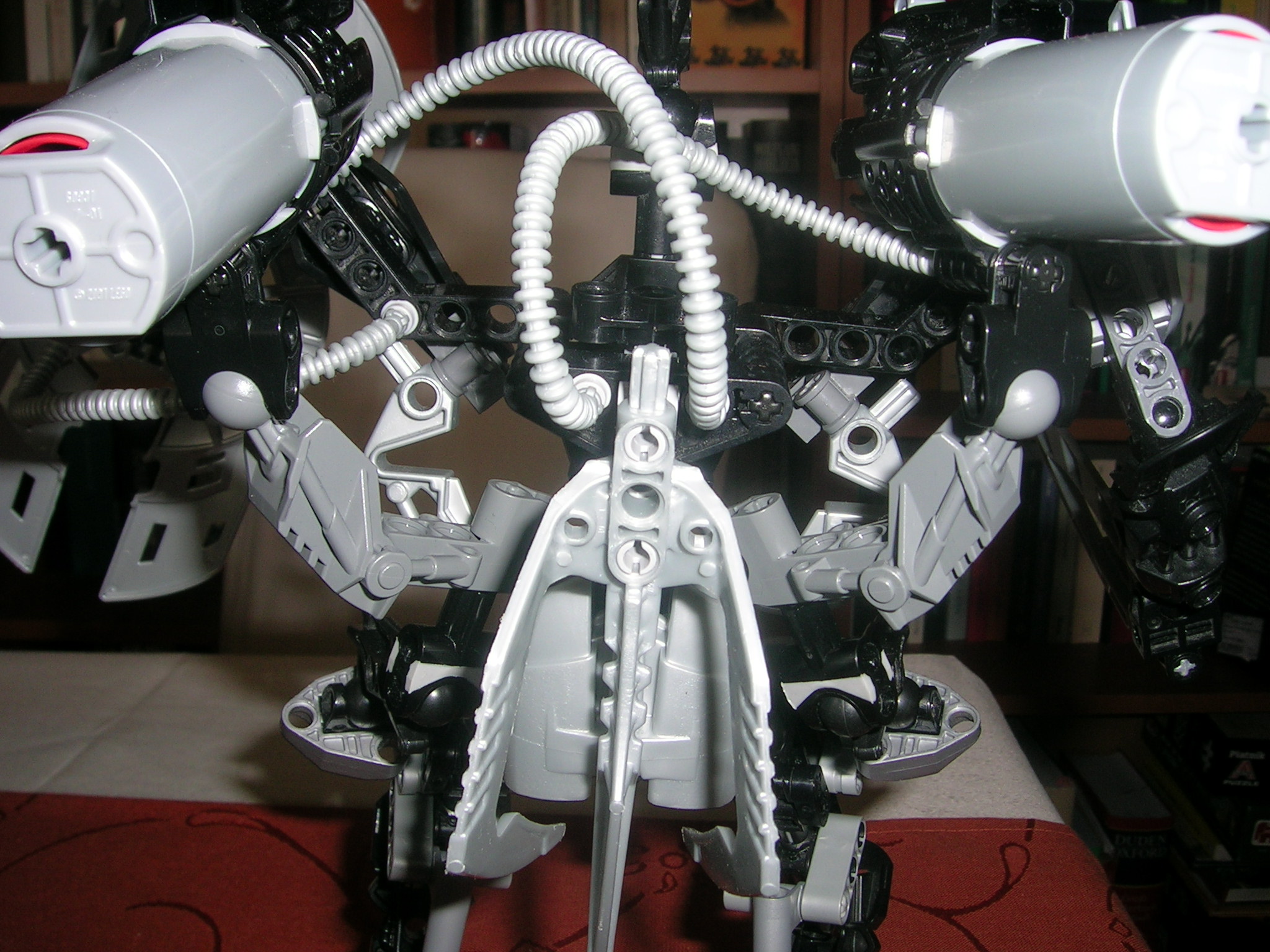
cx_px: 635
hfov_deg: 52.6
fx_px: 1284
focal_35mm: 35
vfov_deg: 40.7
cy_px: 476
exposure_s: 1/60.1
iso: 50
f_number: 4.8
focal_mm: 5.4
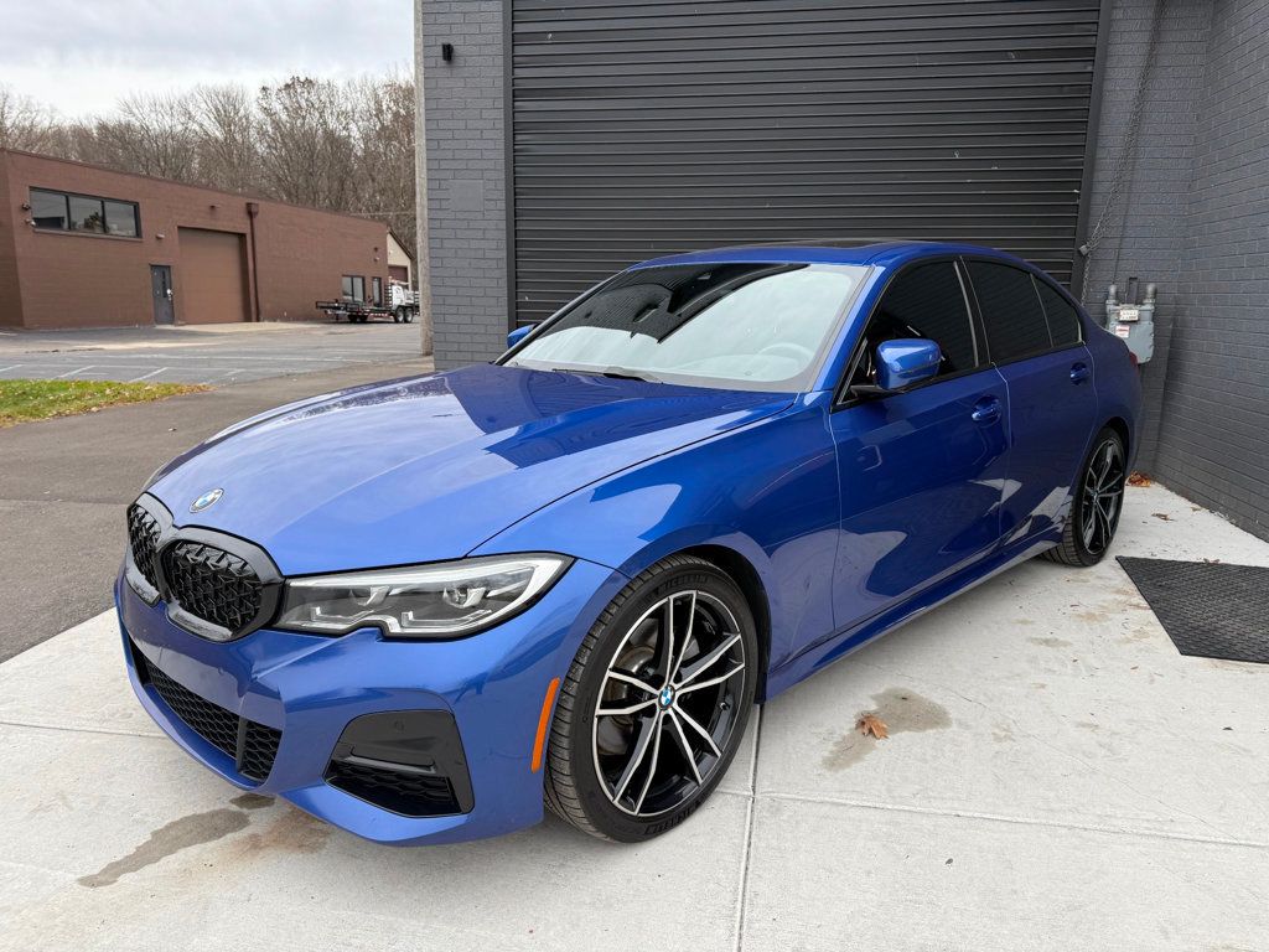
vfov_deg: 56.8
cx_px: 634
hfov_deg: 71.6
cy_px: 476
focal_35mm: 24
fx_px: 880
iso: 80
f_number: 1.78
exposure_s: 1/677
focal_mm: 6.76
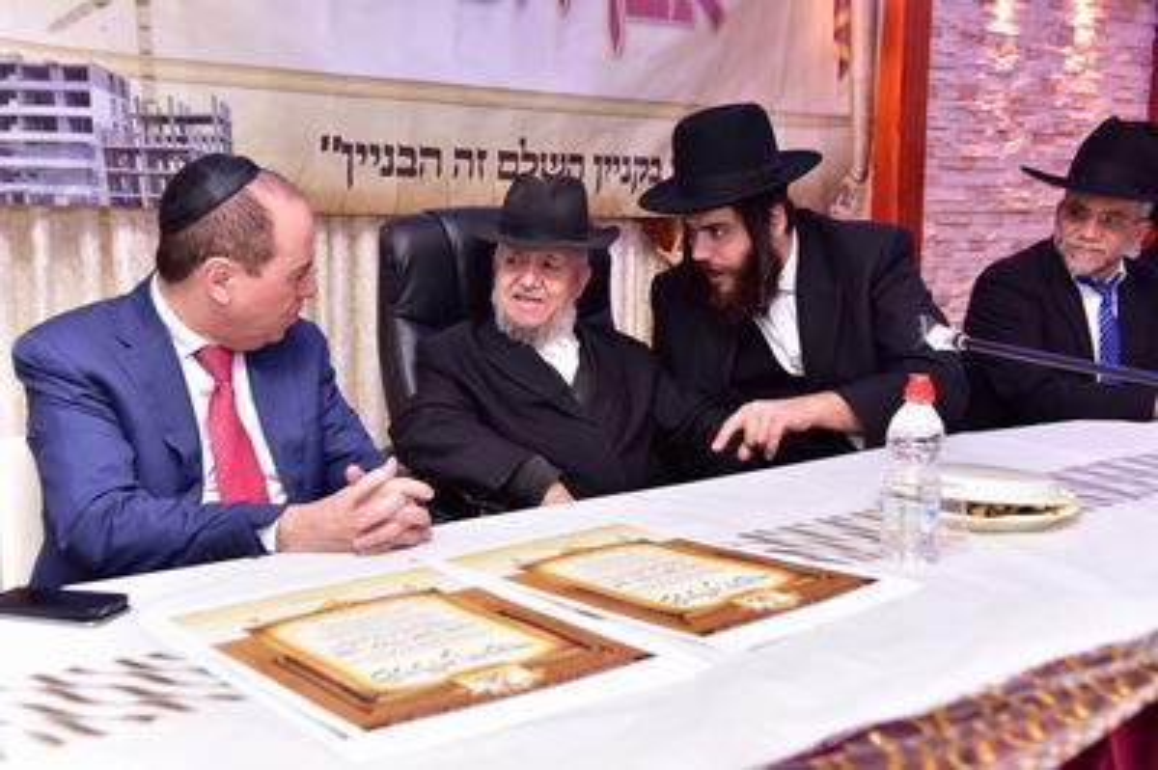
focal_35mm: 40
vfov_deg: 33.3
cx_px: 579
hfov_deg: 48.5
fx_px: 1286
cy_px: 385
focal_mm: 40
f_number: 5.6
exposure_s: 1/125
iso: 1250
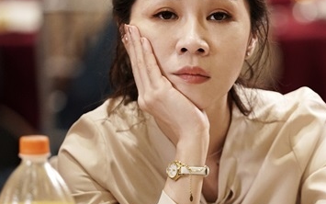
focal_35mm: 397
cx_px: 279
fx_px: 3528
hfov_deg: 5.3
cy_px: 124
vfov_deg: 3.3
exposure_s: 1/125
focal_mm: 173
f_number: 2.8
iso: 1000
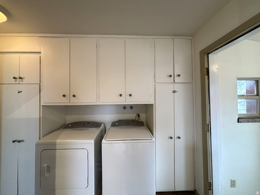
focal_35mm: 13
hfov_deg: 106.2
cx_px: 130
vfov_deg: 89.9
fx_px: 98
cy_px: 98
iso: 160
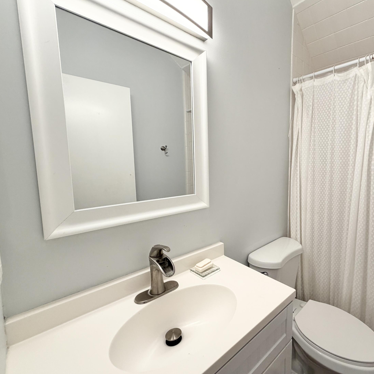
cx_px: 251
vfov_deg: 84.0
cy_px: 185
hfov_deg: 81.0
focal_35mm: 17
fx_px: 208
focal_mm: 2.22
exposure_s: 1/120
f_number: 2.2
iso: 200
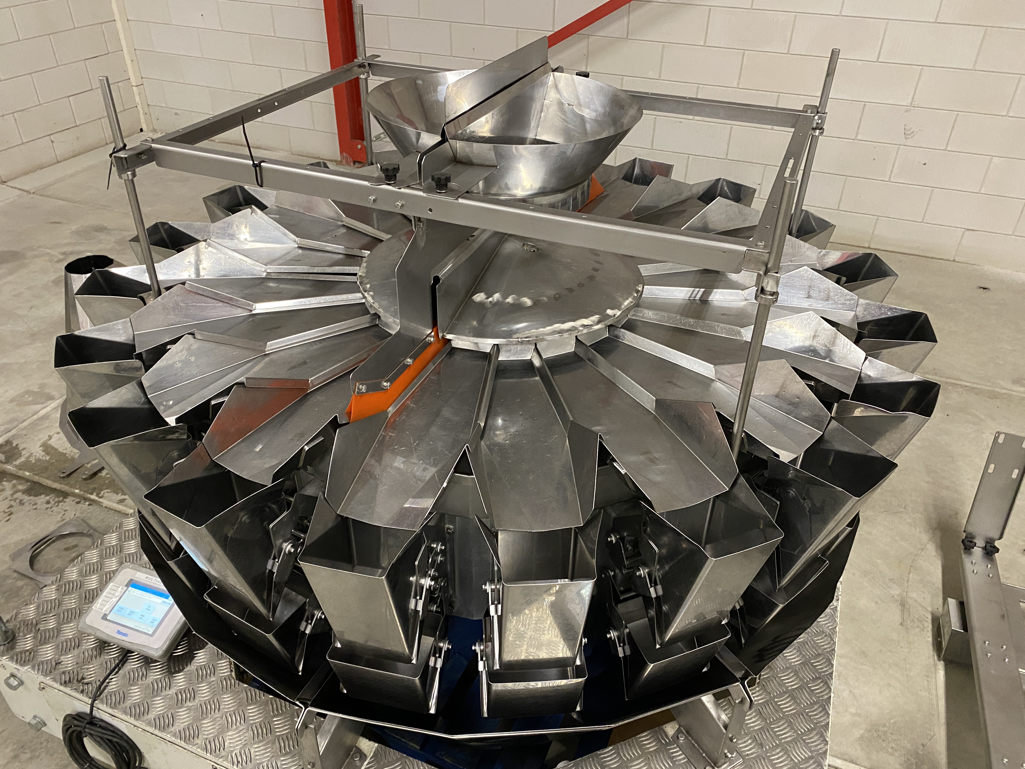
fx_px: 770
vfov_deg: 53.1
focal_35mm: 26
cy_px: 384
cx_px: 512
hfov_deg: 67.3
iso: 500
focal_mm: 4.25
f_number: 1.8
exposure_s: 1/50
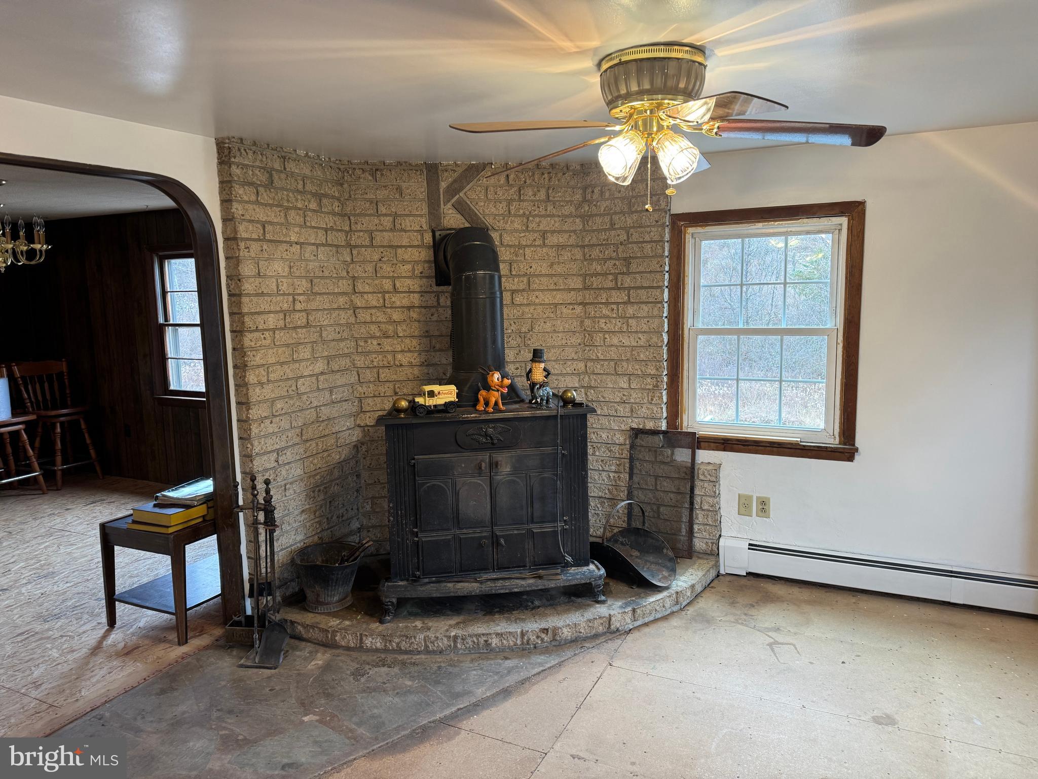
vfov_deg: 56.8
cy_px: 390
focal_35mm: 24
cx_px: 519
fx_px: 720
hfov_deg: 71.6
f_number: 1.78
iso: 160
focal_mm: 6.76
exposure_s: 1/60
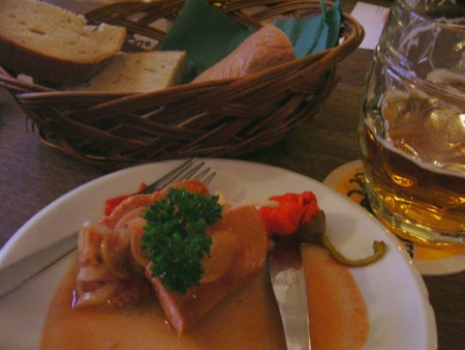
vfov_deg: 39.7
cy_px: 175
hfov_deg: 51.3
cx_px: 232
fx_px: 484
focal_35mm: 36
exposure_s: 1/8
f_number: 2.8
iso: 256
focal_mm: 60
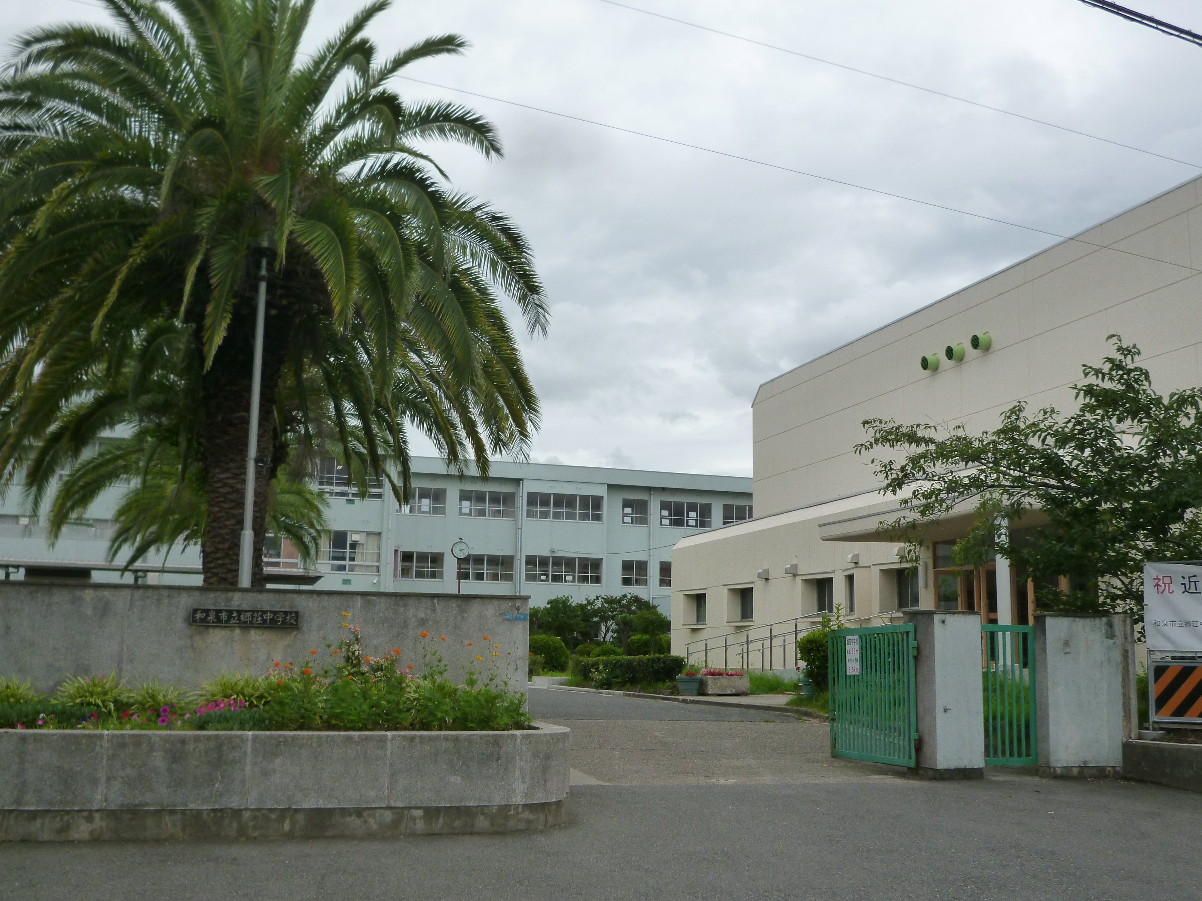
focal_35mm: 36
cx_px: 601
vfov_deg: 39.7
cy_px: 450
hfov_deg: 51.4
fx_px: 1250
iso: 160
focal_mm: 6.4
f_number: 9
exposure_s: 1/200
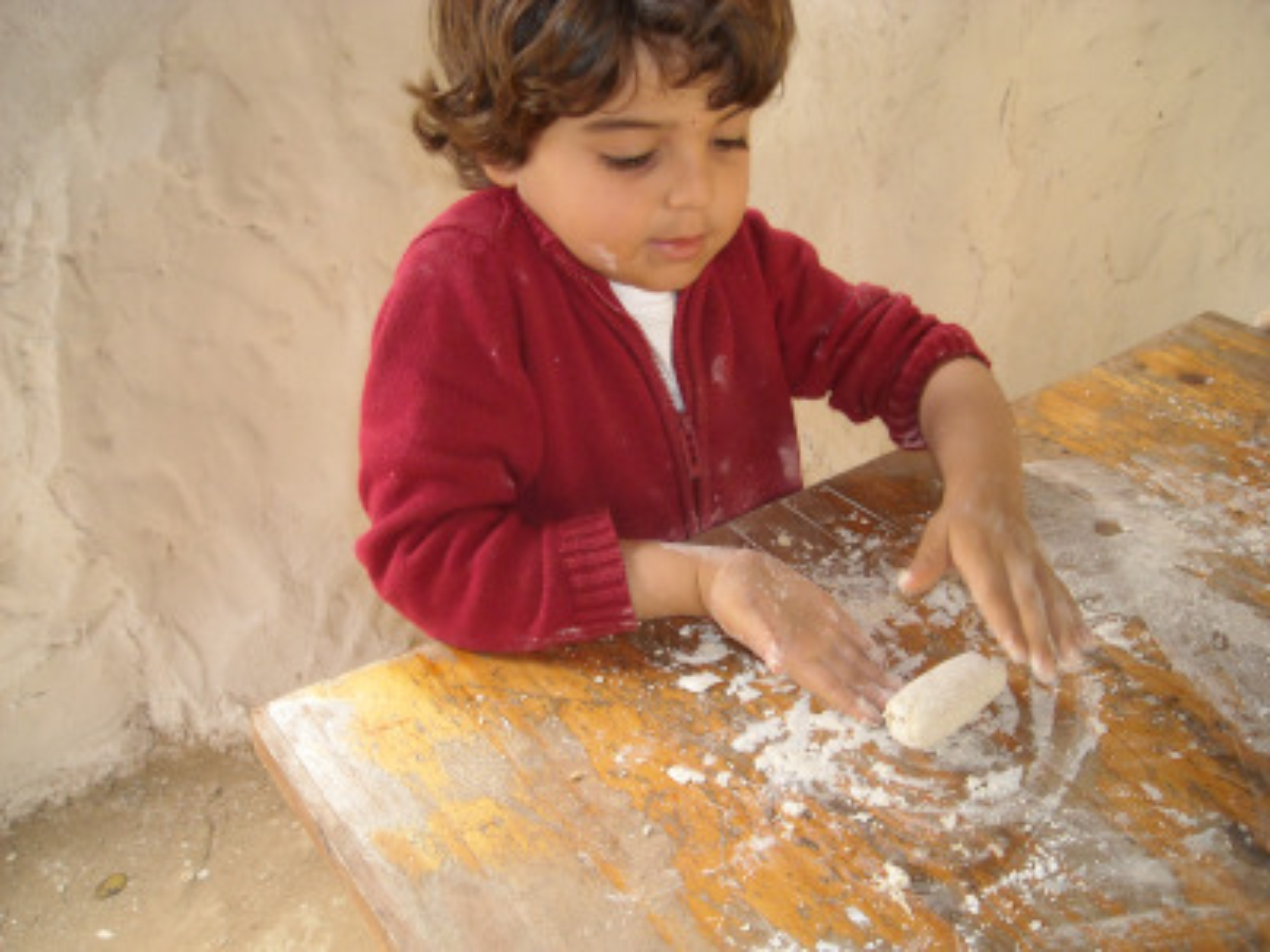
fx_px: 1284
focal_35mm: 35
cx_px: 635
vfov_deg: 40.7
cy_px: 476
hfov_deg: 52.6
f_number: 2.8
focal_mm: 5.7
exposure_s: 1/60
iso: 200
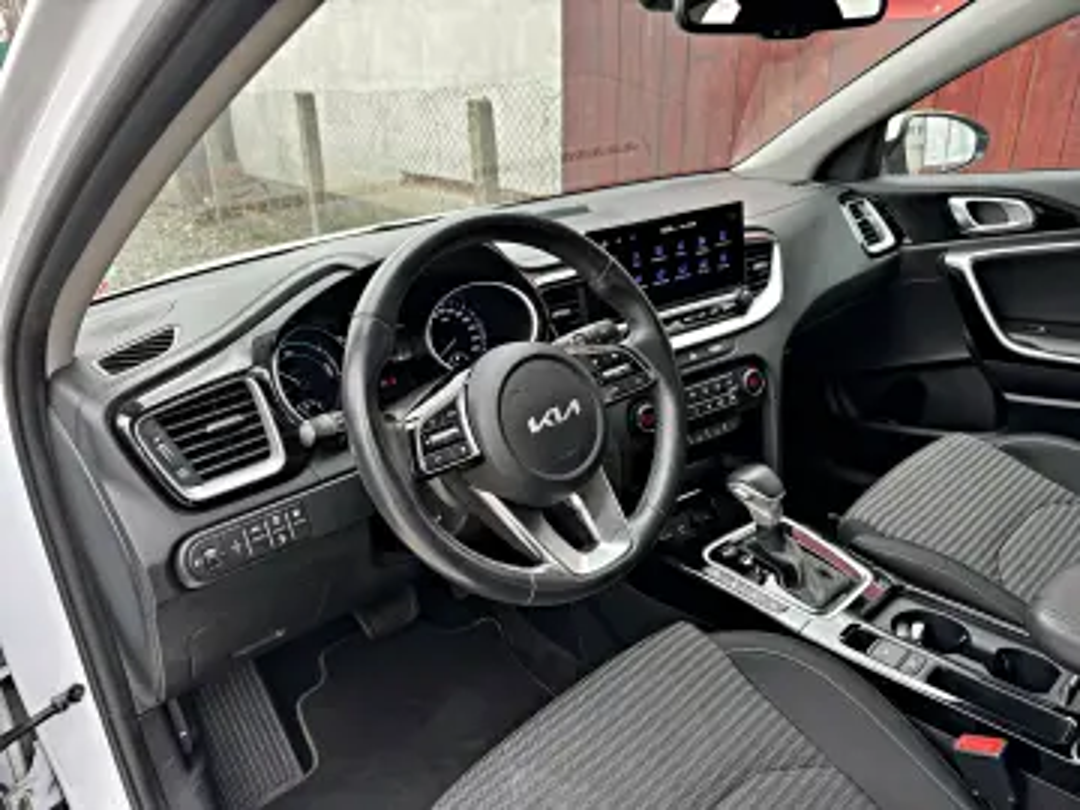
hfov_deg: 71.6
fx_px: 749
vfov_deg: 56.8
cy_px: 405
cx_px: 540
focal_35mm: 24
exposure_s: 1/121
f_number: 1.78
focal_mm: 6.76
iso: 64
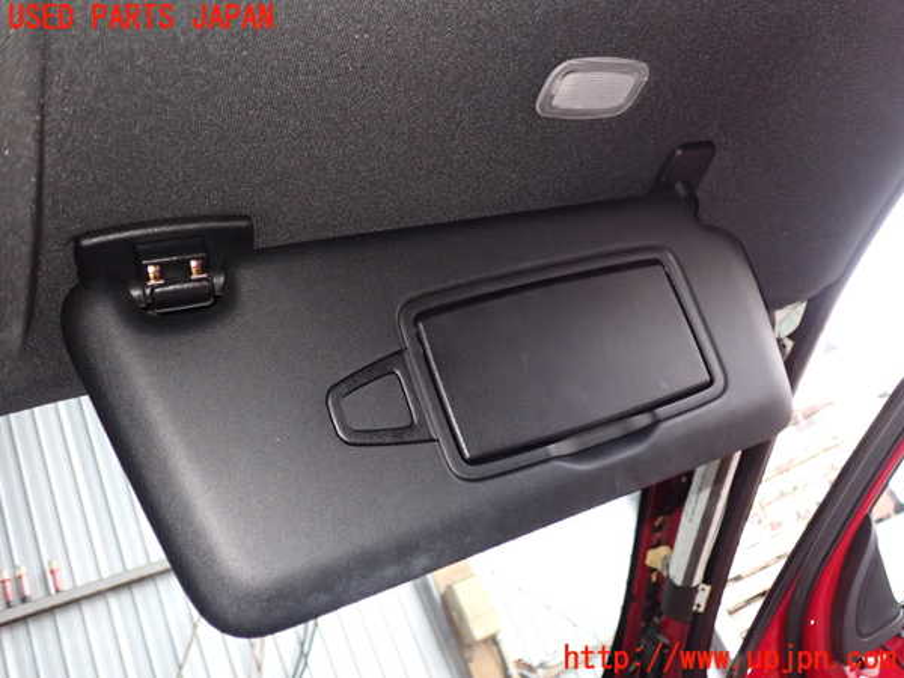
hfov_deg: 60.0
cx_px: 452
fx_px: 783
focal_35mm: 30
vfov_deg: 46.8
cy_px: 339
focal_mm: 5.4
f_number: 6.3
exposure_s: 1/30
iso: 400
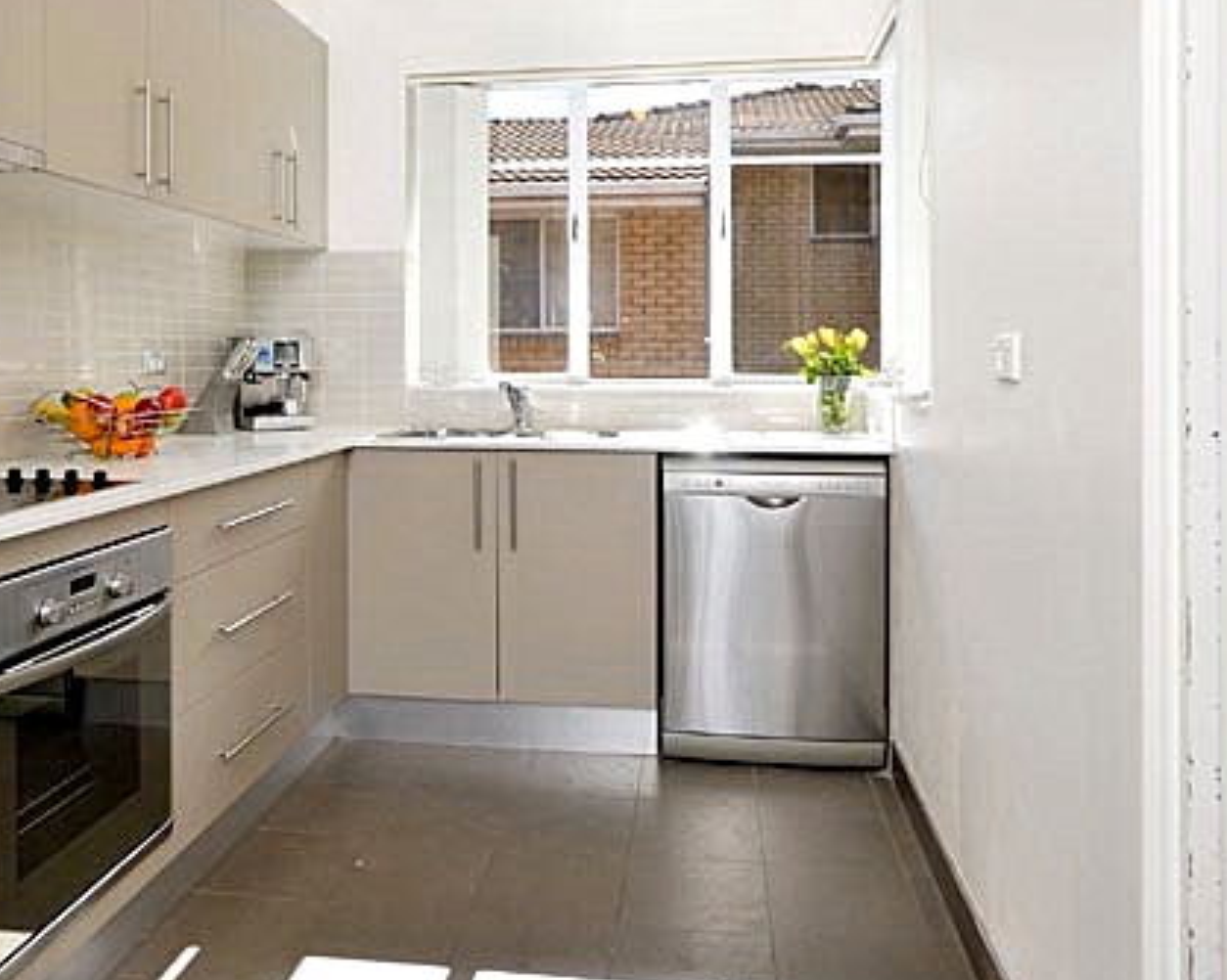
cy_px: 420
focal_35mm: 27
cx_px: 517
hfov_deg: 63.7
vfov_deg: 53.0
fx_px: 980
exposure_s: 1/60
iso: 100
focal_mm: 10
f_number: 7.1
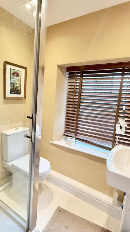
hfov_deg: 53.4
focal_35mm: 21
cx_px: 57
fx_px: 129
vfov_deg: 83.9
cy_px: 116
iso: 250
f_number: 2.2
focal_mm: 2.22
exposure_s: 1/100
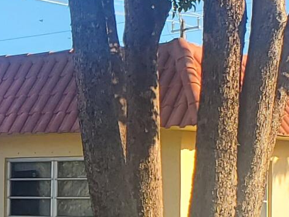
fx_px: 1318
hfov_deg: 12.2
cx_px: -56
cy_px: 192
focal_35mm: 158
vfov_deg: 9.3
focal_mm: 4.3
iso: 50
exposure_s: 1/754
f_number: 2.4
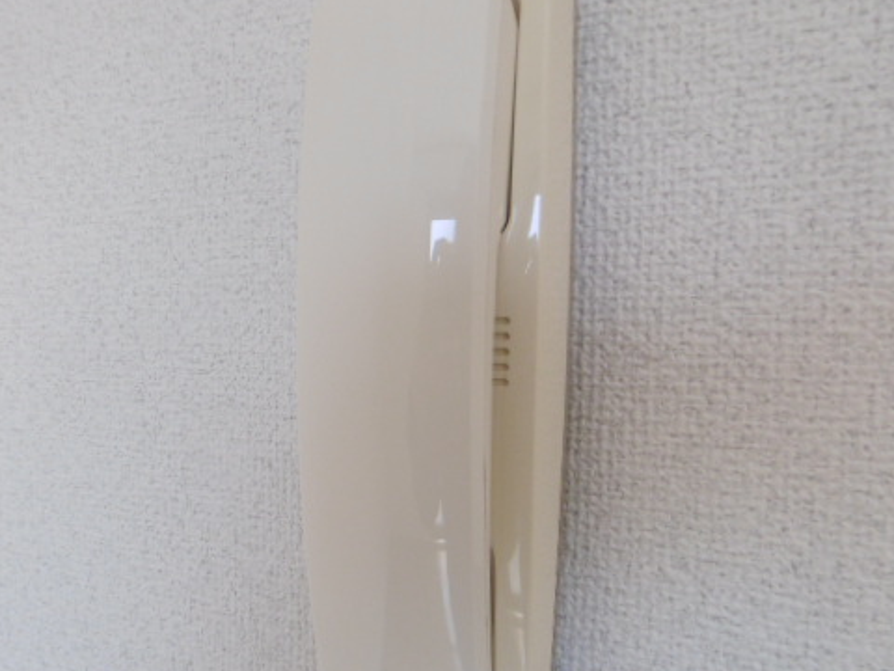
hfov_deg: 55.8
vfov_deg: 44.1
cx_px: 313
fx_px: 826
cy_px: 380
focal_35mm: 32
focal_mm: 4.3
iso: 200
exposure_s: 1/60
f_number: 3.1
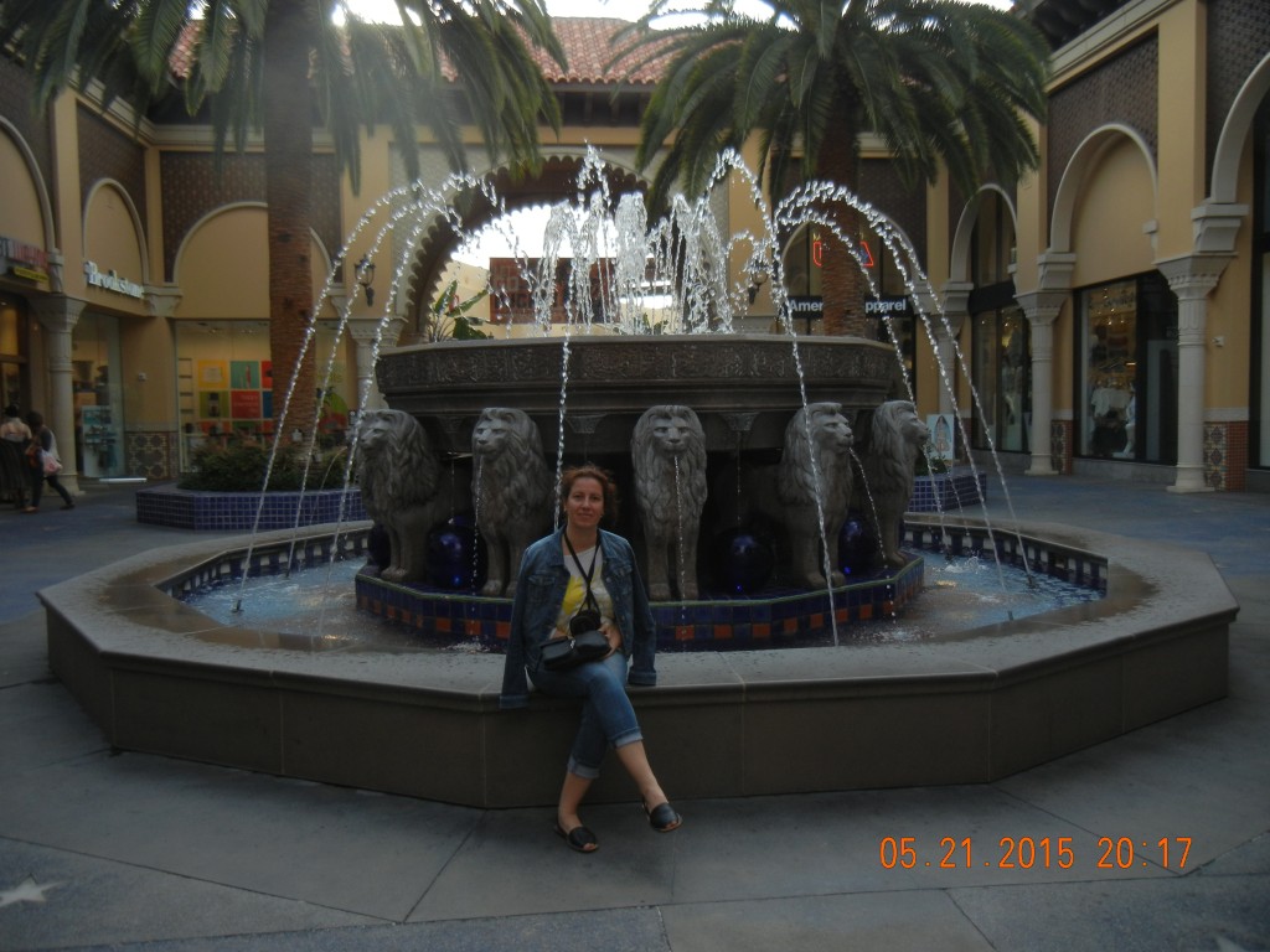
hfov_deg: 60.0
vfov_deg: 46.8
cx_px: 635
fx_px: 1101
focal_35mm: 30
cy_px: 476
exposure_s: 1/334
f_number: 3.5
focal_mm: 5.4
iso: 160
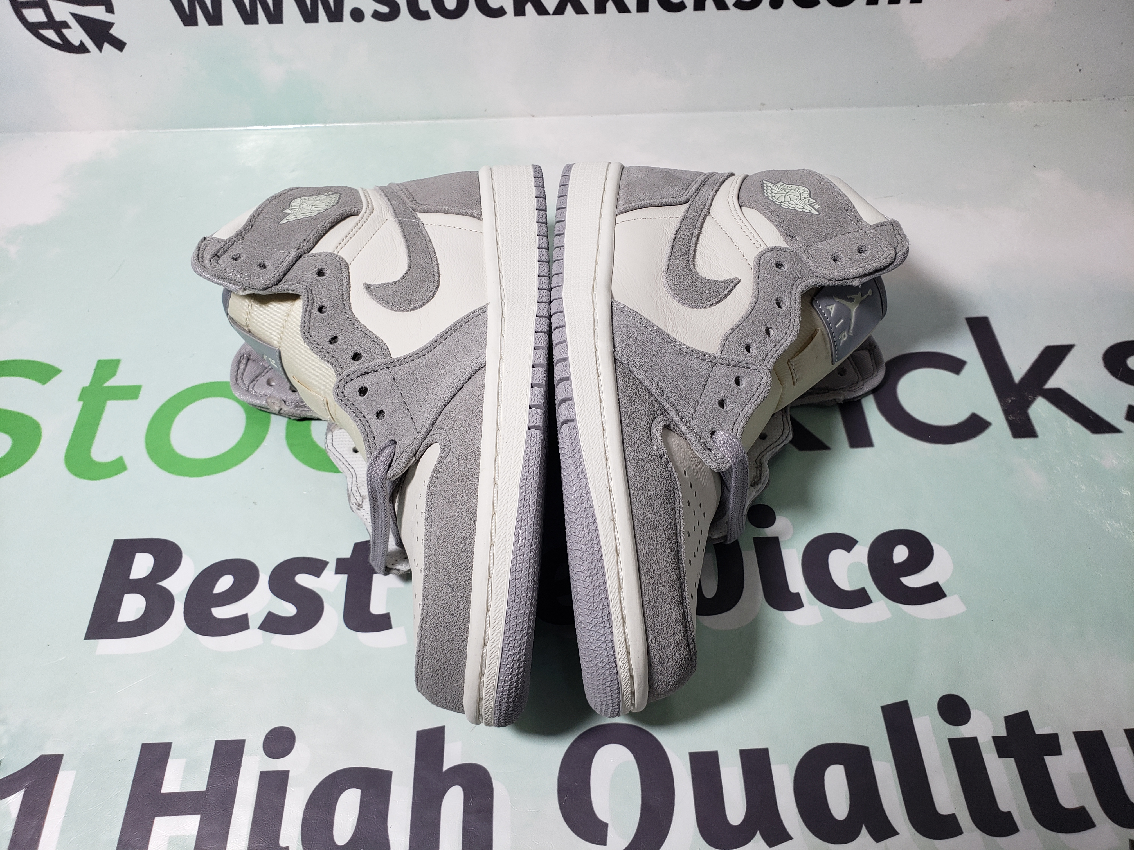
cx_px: 567
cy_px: 425
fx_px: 852
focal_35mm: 26
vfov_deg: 53.1
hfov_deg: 67.3
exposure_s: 1/200
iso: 50
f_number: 2.4
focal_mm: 4.3
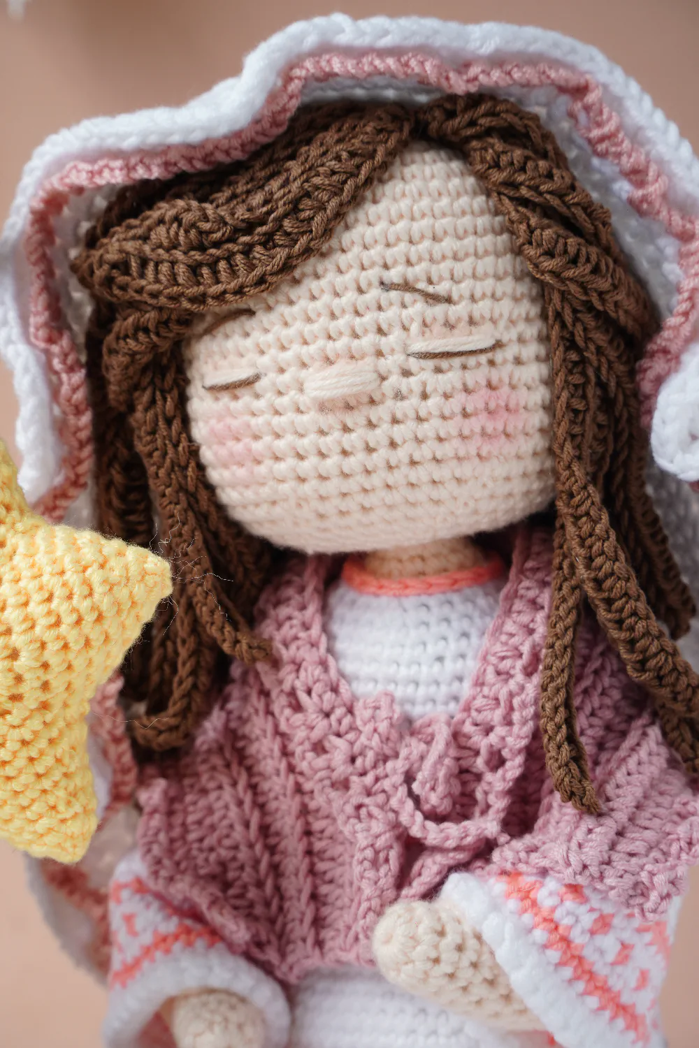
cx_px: 350
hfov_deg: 8.7
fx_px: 4587
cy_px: 524
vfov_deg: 13.0
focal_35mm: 158
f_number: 7.1
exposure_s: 1/100
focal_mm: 105
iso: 100
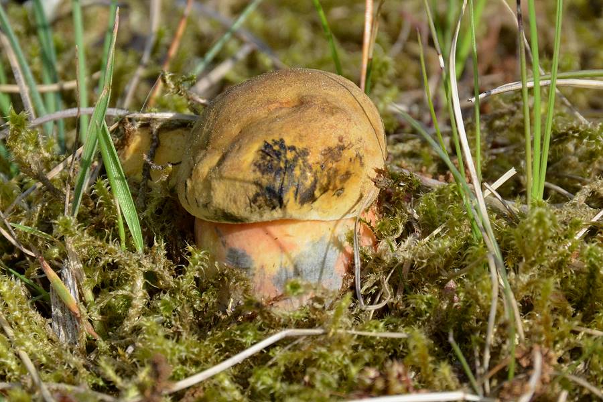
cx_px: 302
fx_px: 5025
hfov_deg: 6.9
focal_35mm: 300
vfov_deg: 4.6
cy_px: 201
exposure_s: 1/400
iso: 800
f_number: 14
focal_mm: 200
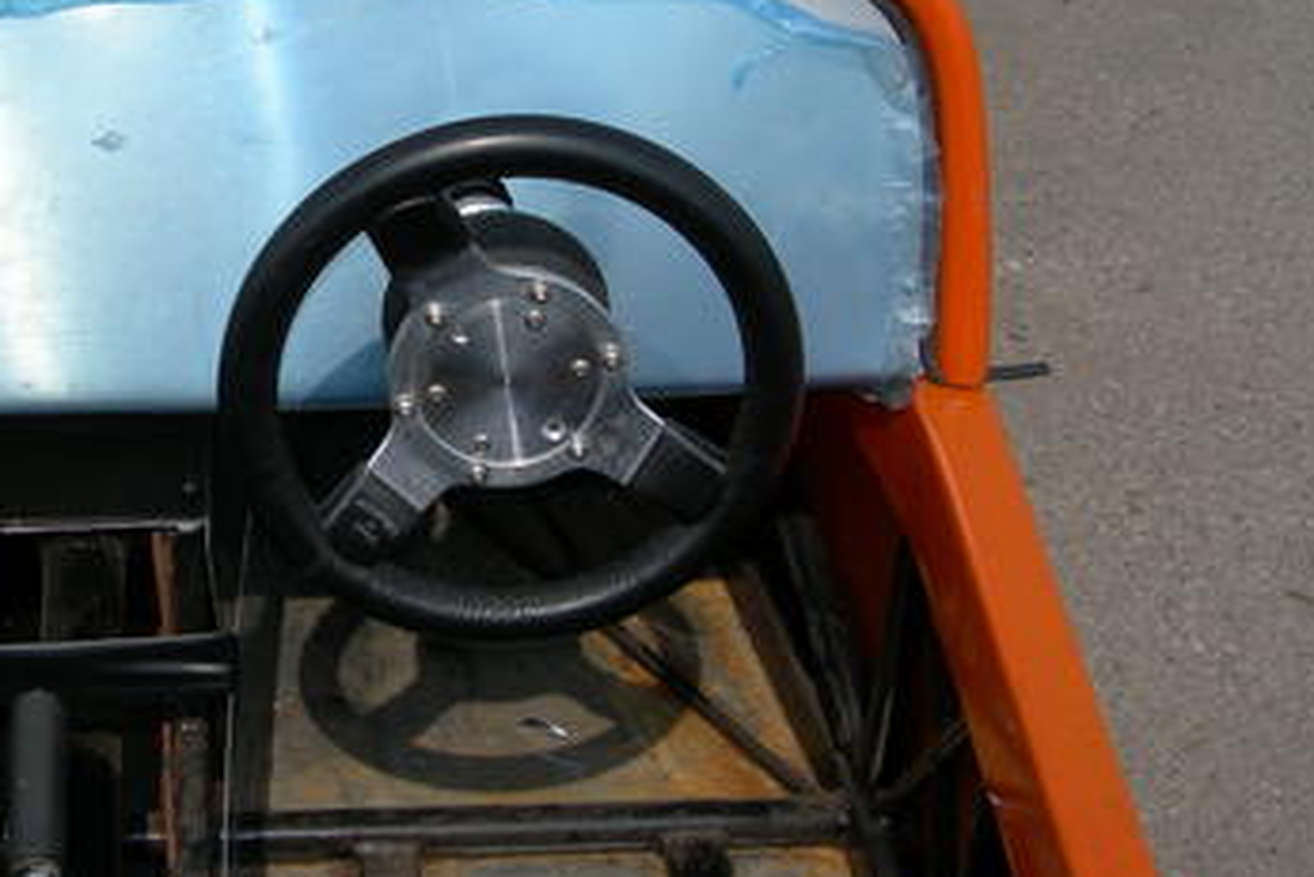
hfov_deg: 27.1
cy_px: 383
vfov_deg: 18.7
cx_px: 243
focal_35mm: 73
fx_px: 2665
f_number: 4.8
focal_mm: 7.8
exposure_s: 1/868
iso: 50
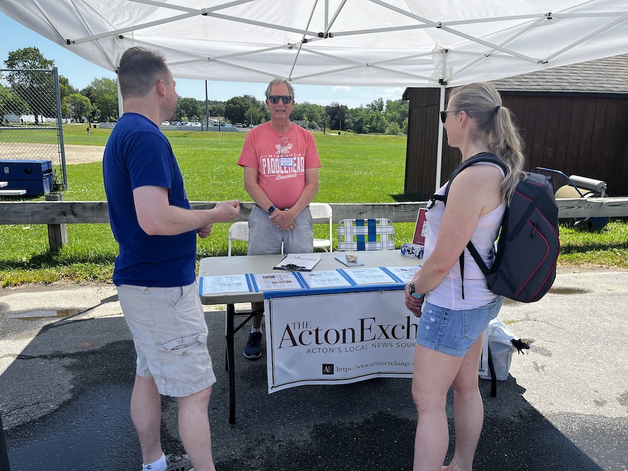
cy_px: 236
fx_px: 472
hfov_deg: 67.3
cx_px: 314
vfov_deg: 53.1
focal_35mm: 26
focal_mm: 5.1
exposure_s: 1/1992
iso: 50
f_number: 1.6
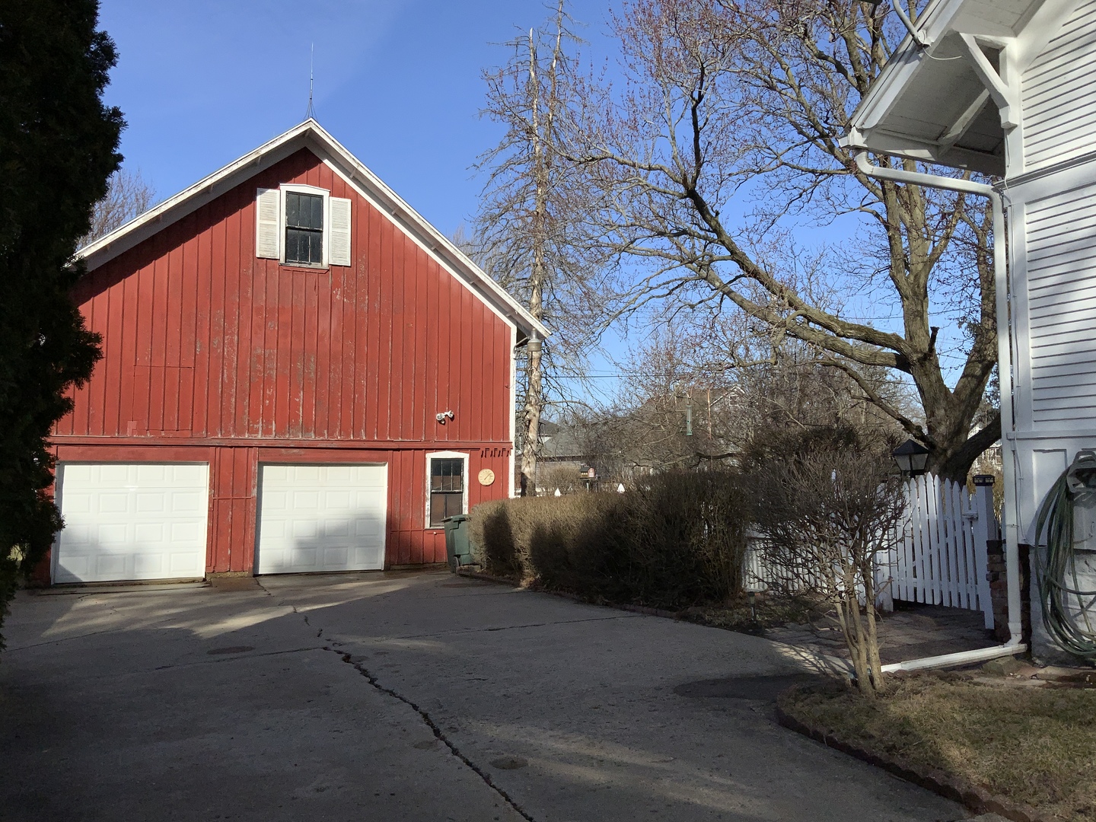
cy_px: 411
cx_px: 548
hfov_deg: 61.7
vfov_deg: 48.2
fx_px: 918
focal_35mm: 29
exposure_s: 1/4785
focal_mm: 3
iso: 20
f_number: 1.8
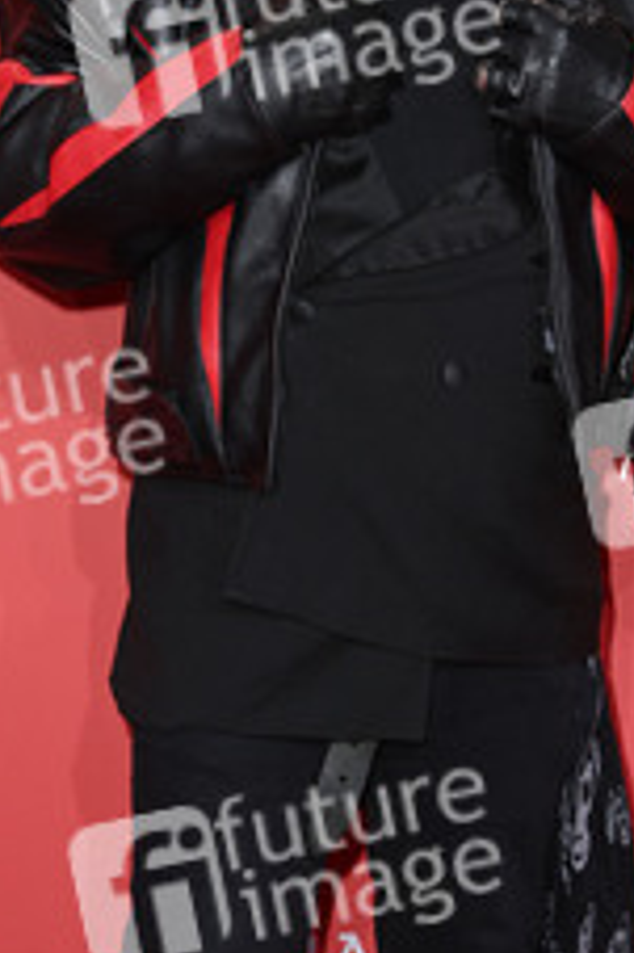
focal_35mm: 127
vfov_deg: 16.1
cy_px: 239
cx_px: 407
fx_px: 3360
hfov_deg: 10.8
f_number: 5.6
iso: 1000
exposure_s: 1/250
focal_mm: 72
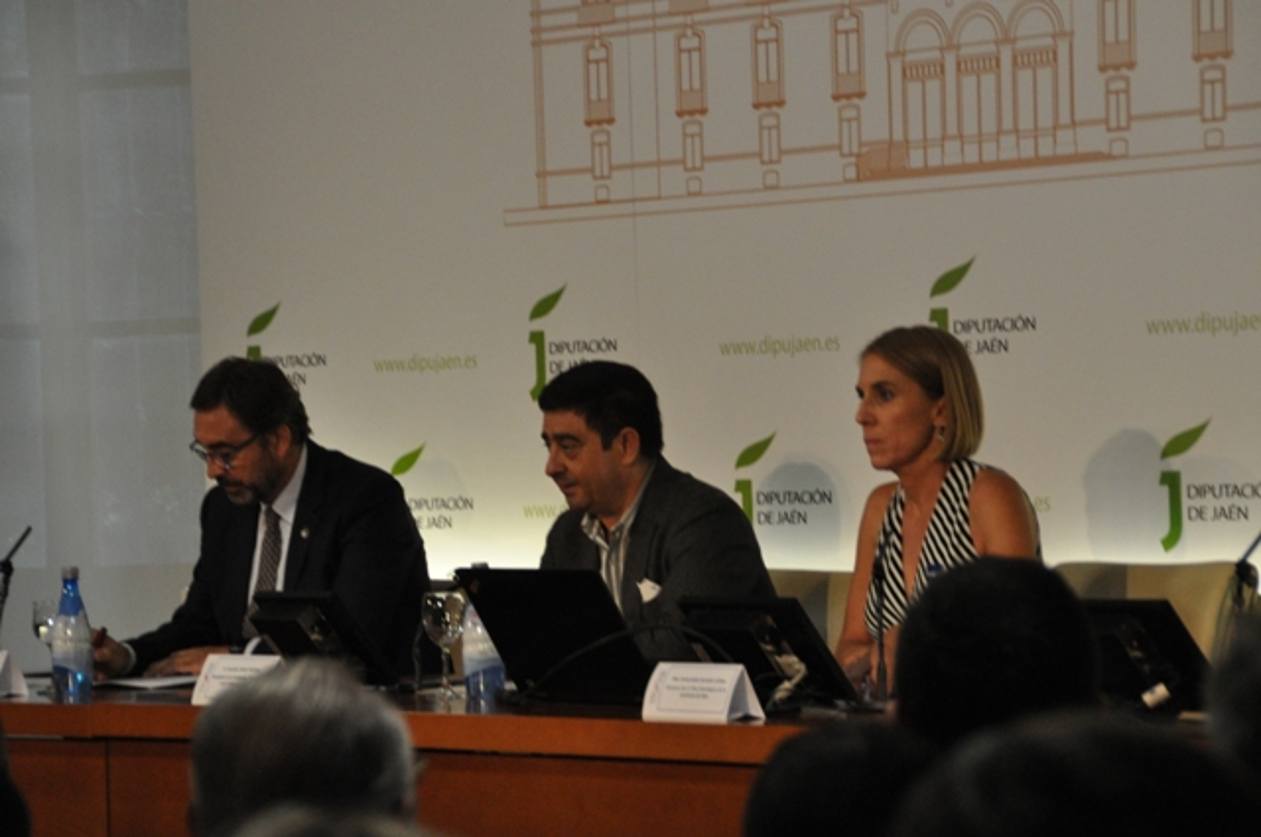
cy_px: 418
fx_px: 5247
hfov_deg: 13.7
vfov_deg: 9.1
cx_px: 630
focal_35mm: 150
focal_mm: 100
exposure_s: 1/100
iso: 1600
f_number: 5.6
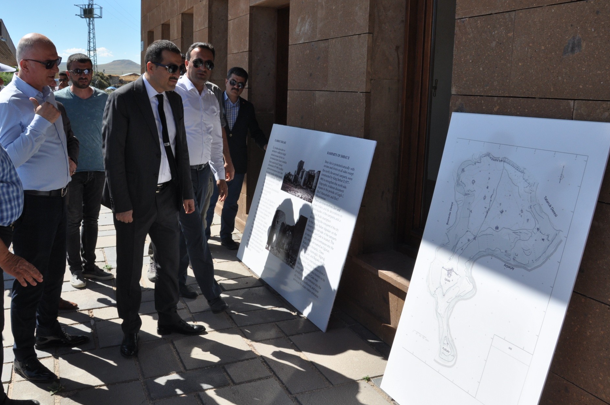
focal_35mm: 31
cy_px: 189
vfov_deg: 42.2
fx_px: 525
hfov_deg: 60.1
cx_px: 264
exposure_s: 1/500
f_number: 11
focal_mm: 18
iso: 400
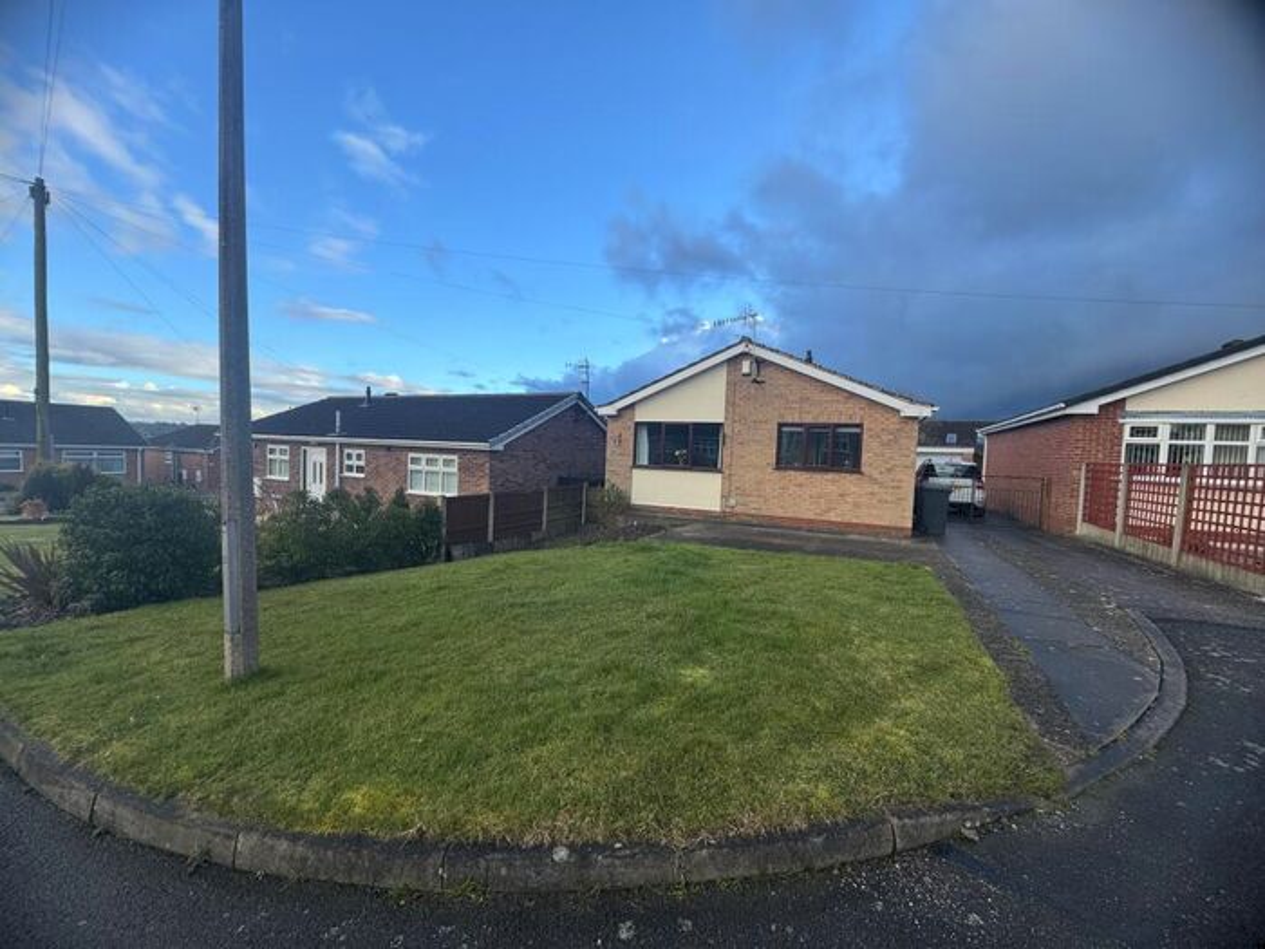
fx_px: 512
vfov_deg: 85.7
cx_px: 632
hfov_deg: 102.1
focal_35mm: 14
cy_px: 474
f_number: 2.2
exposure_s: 1/421
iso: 40
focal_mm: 2.22
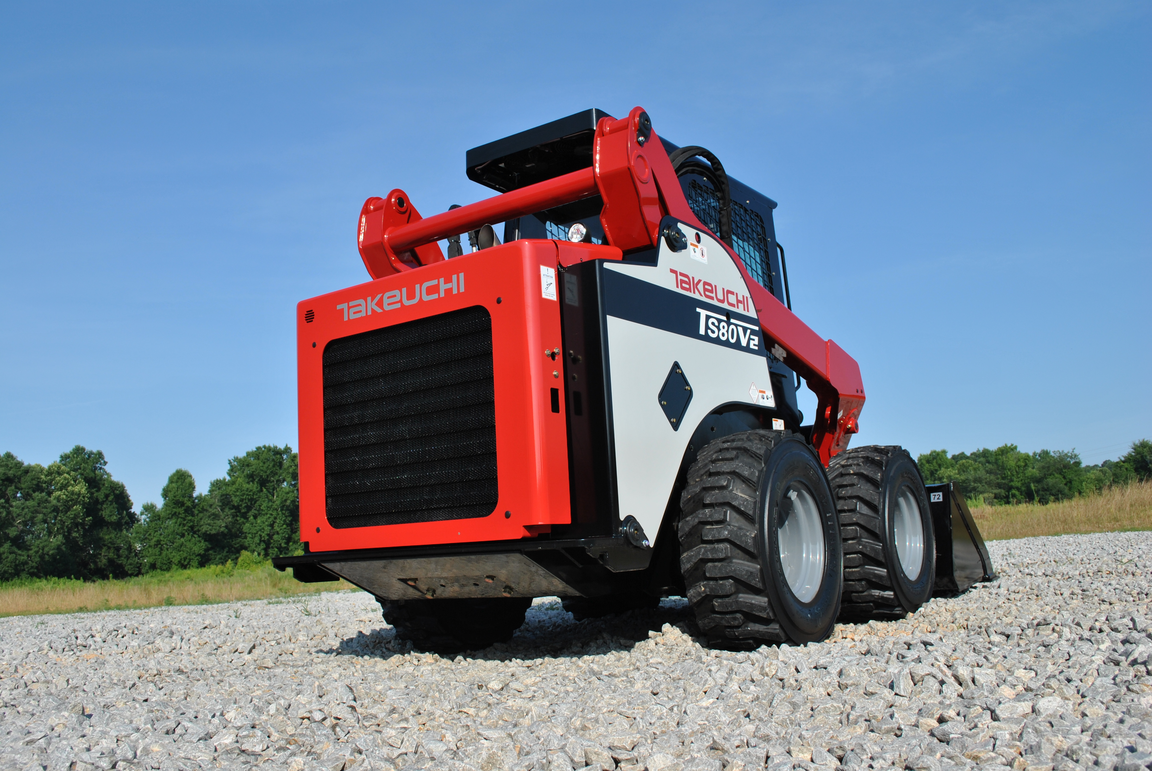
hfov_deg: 57.2
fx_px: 1057
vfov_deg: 40.1
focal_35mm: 33
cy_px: 386
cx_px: 576
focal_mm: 22
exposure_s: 1/250
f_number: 8
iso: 100
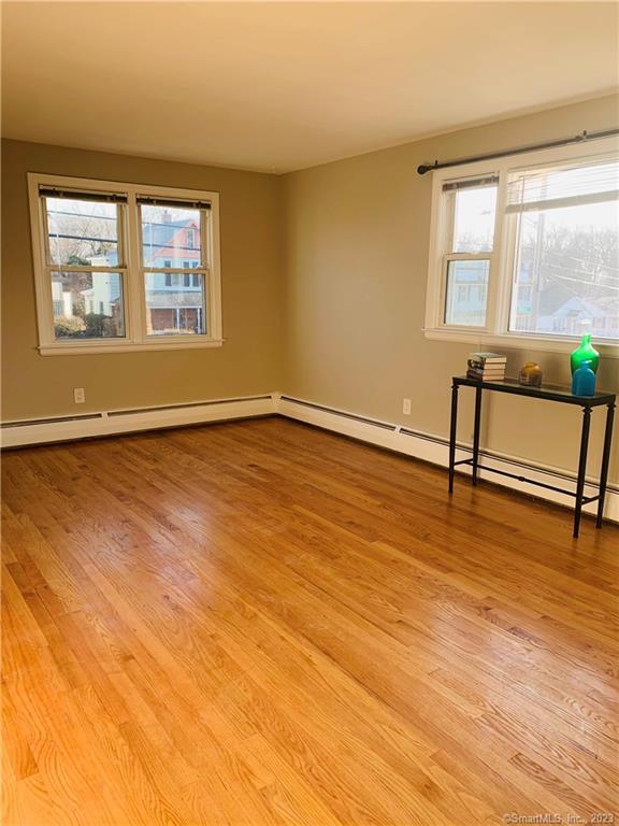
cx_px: 310
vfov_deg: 67.3
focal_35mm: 26
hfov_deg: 53.1
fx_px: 620
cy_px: 413
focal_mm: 4.25
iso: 32
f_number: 1.8
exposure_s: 1/122
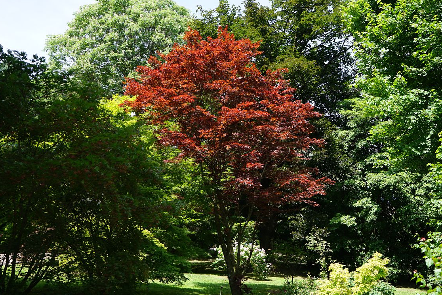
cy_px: 146
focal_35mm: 42
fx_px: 516
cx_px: 227
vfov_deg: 31.9
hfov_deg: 46.4
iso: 100
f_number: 7.1
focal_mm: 38
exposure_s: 1/80
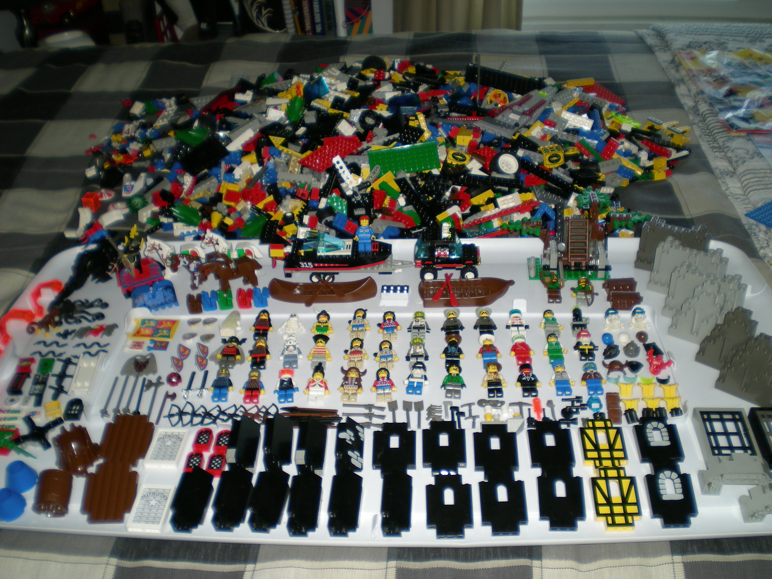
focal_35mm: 38
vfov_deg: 37.7
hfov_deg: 49.0
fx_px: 847
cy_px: 290
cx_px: 386
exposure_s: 1/60
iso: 50
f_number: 3.1
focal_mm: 6.3
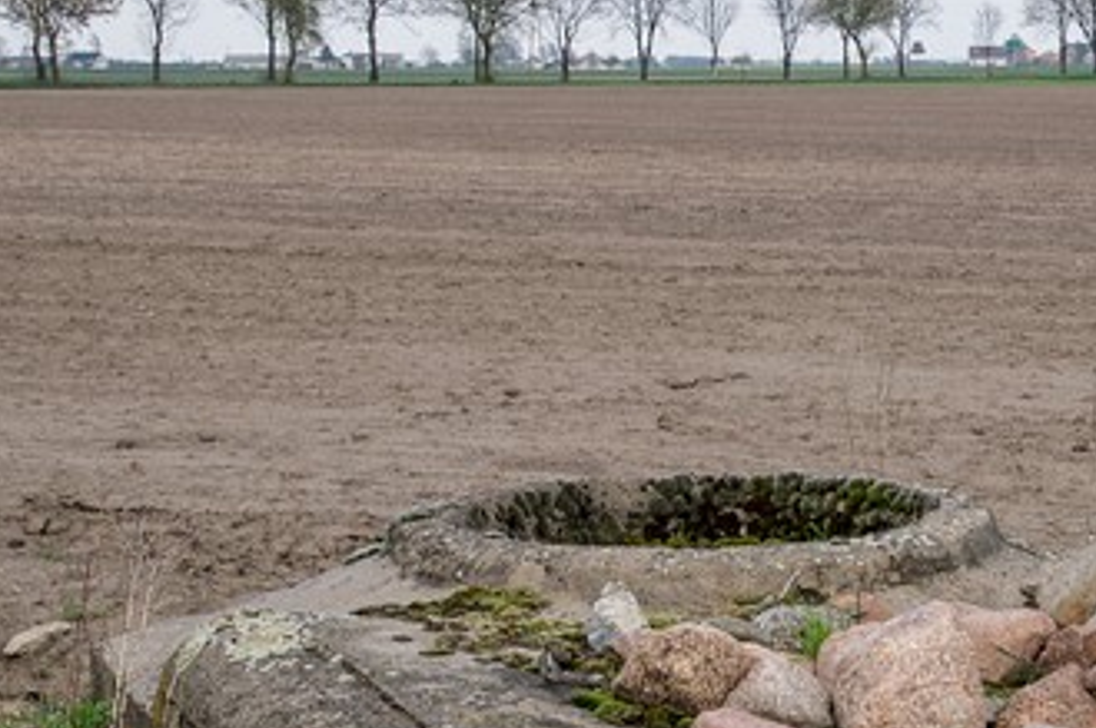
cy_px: 690
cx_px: 1109
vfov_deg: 13.4
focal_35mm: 101
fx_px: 3070
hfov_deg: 19.6
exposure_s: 1/80
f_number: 8
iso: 100
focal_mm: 30
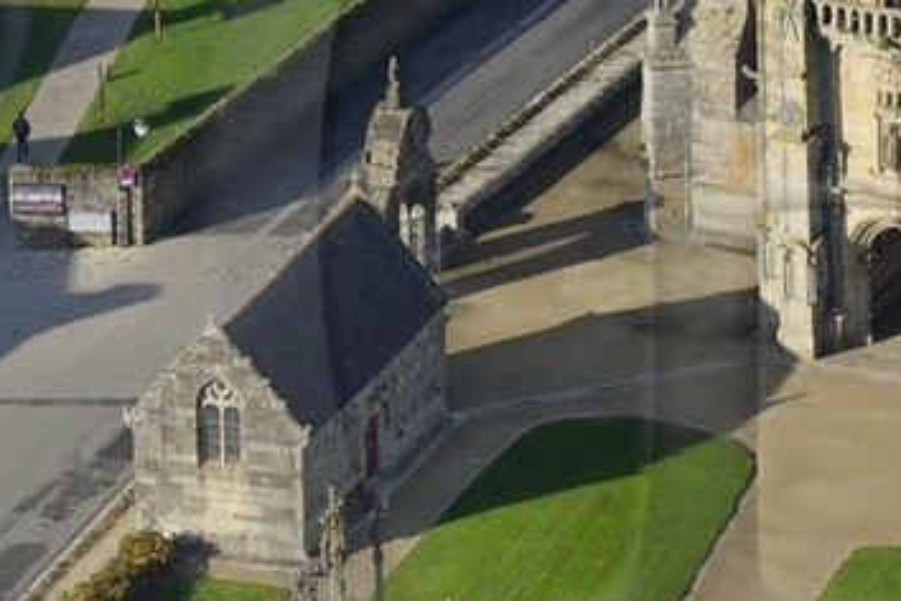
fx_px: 18644
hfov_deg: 2.8
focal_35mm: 745
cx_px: 1255
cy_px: 216
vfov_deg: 1.8
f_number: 14
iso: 800
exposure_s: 1/800
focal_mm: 165
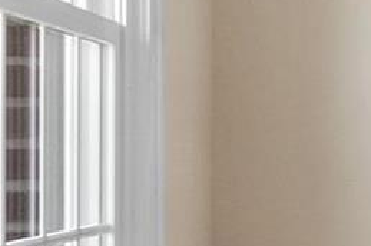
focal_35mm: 99
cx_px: 1102
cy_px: 172
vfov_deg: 13.8
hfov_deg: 11.6
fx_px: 1019
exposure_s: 1/25
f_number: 8
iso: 400
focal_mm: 8
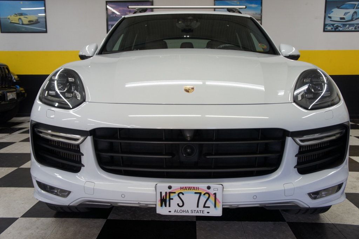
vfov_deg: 39.9
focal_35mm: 33
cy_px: 120
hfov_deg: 57.3
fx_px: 329
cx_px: 180
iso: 200
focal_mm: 22
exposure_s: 1/40
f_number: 4
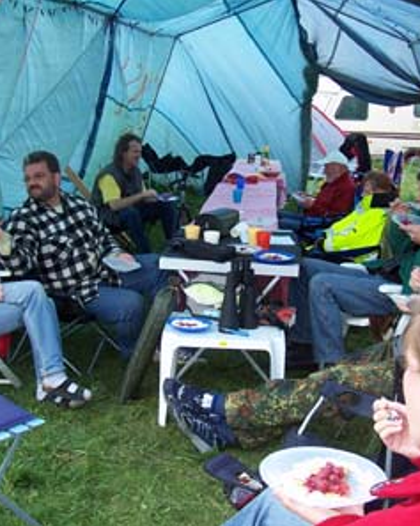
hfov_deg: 30.2
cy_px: 264
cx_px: 227
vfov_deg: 37.4
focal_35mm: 50
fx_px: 778
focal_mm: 6.3
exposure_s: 1/180
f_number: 2.8
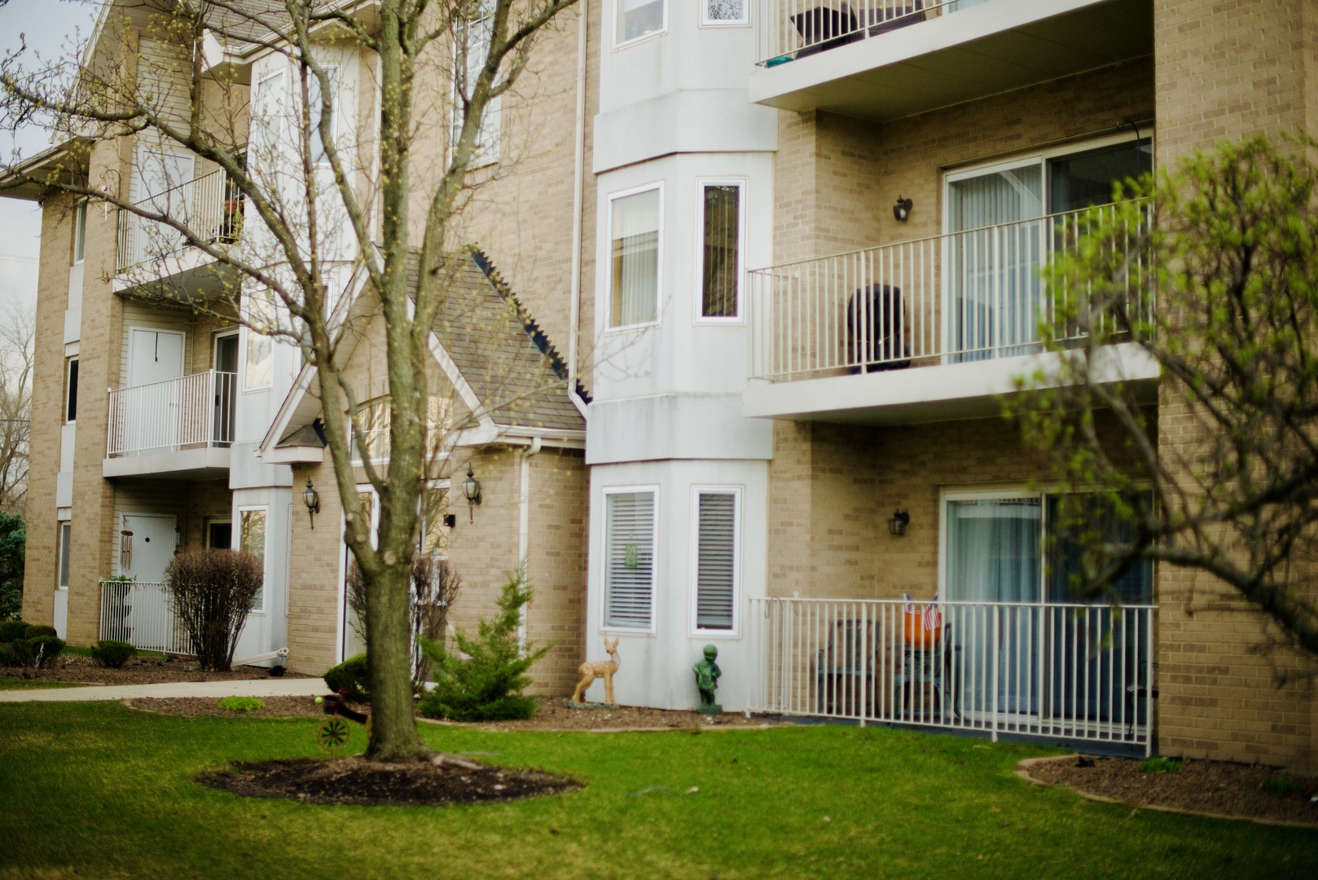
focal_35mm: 50
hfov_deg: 39.6
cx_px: 659
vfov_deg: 27.0
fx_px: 1831
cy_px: 440
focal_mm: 50
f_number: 1.4
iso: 1000
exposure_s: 1/4000
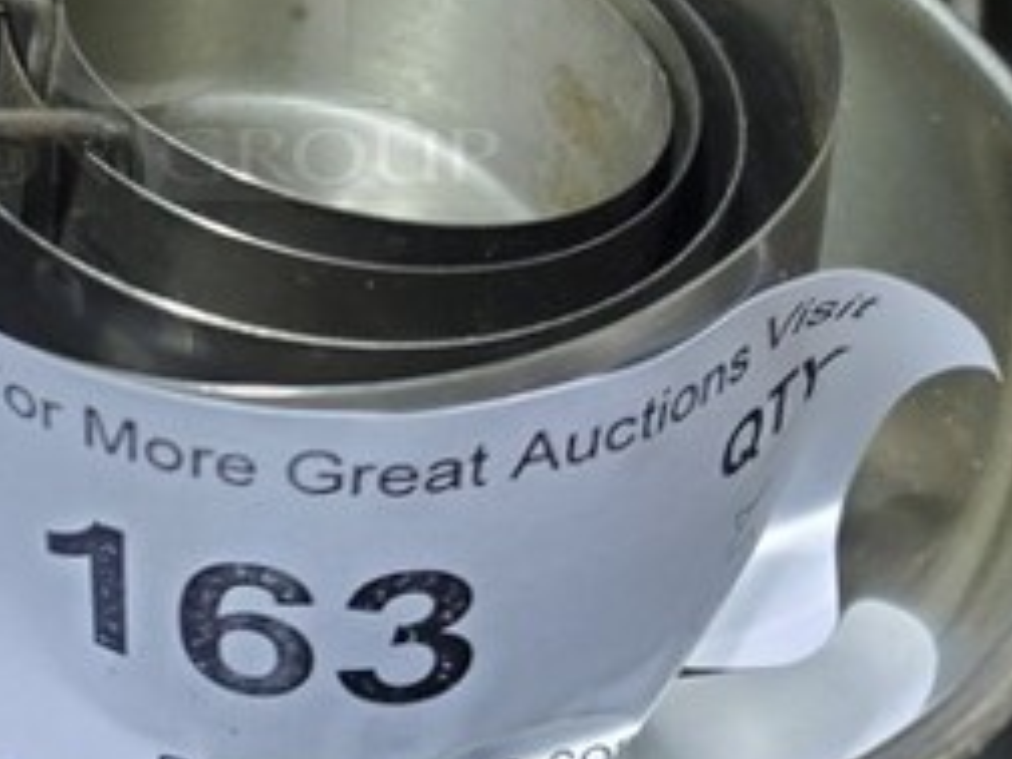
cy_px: -12
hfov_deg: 29.4
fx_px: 1842
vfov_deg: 22.3
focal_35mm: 63
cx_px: 88
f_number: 1.5
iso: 200
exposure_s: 1/60
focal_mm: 4.3
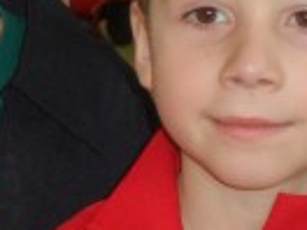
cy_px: 100
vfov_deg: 5.7
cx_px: -323
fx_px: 2324
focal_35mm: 262
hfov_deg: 7.3
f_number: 4.1
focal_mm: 9.8
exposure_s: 1/45
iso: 200
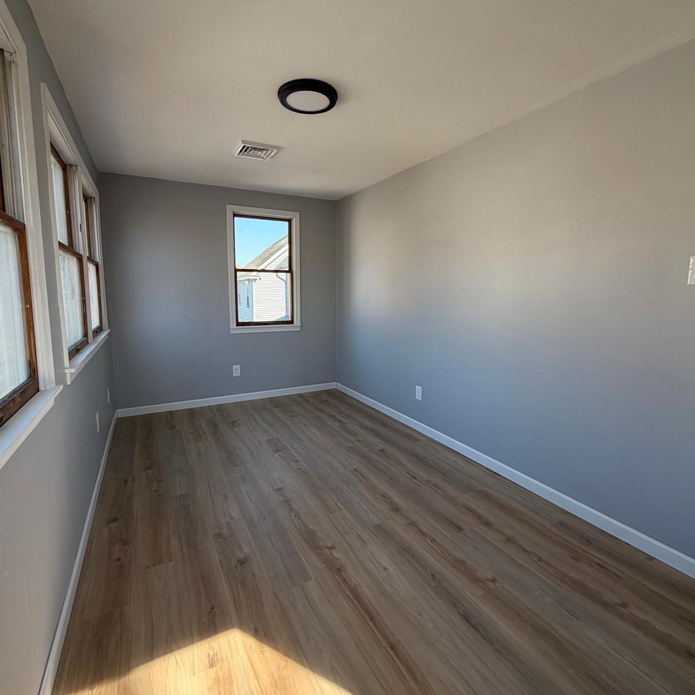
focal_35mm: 17
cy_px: 339
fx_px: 386
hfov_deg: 84.0
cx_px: 341
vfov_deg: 84.0
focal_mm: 2.22
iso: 64
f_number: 2.2
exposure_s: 1/121
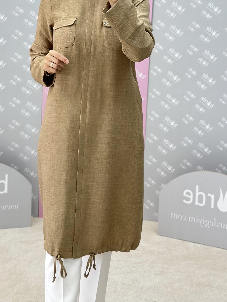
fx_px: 743
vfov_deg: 22.5
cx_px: 92
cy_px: 37
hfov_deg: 17.4
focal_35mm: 85
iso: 80
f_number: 1.78
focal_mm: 6.86
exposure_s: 1/183
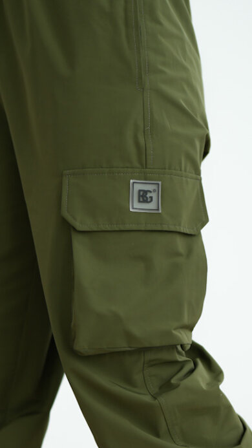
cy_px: 361
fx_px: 1437
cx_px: 76
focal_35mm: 121
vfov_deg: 17.6
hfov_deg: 10.0
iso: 100
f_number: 1.4
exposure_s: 1/500
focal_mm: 50
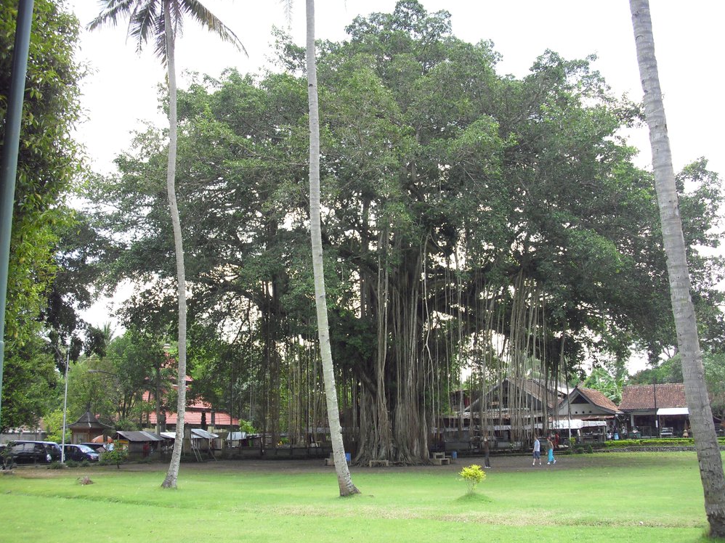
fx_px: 817
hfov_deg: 47.9
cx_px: 360
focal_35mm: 39
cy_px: 275
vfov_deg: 36.8
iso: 100
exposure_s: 1/250
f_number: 2.8
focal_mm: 6.2
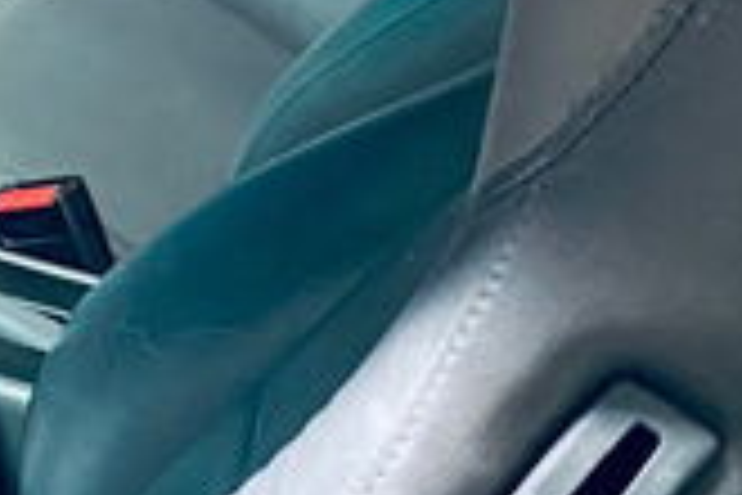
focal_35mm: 126
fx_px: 2597
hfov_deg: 14.3
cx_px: -594
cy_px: 225
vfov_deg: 10.9
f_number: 1.8
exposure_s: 1/33
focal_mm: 4.25
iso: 400
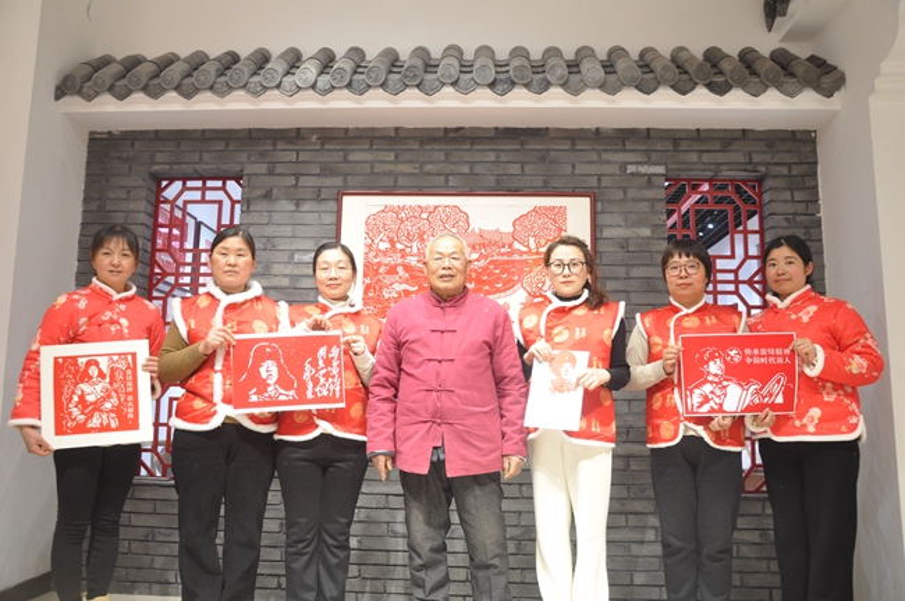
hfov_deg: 67.4
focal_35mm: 27
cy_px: 300
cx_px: 452
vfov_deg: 47.8
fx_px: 678
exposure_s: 1/40
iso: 500
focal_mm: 18
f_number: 6.3
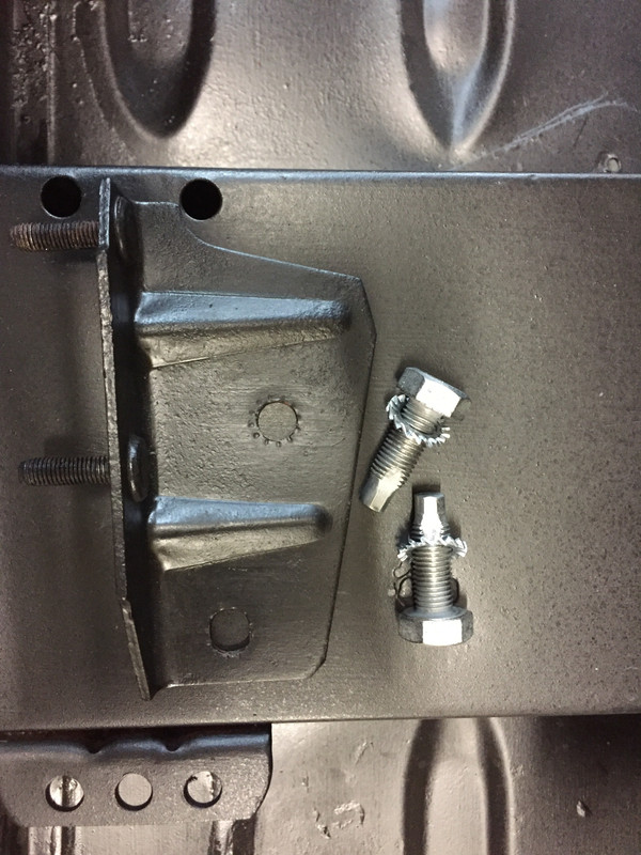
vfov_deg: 61.7
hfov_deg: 48.2
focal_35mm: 29
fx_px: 716
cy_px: 428
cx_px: 320
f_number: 2.2
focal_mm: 4.15
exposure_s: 1/17
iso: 400
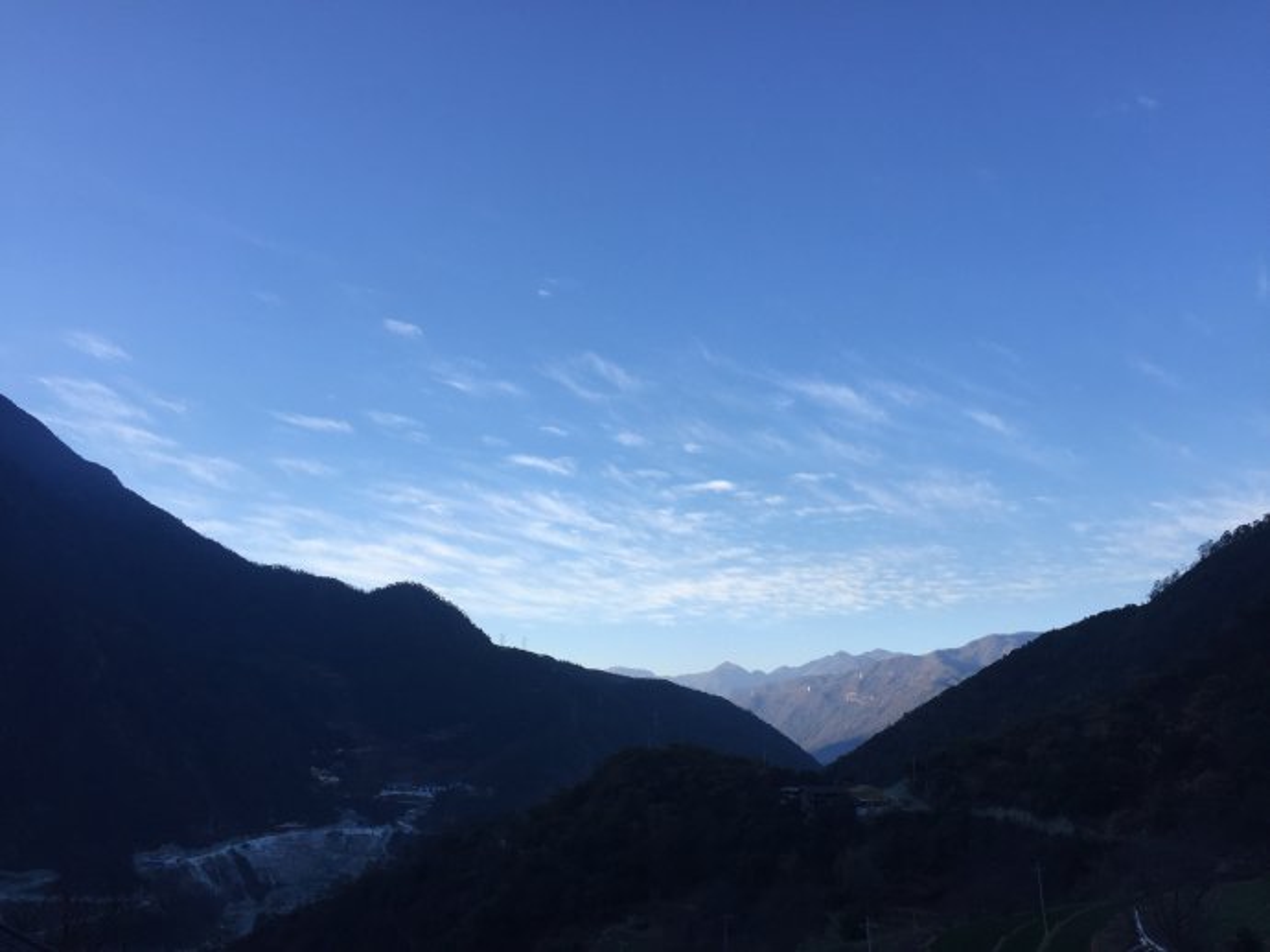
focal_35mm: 29
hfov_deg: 61.7
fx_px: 1064
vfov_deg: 48.2
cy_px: 476
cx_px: 635
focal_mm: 4.15
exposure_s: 1/732
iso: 32
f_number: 2.2
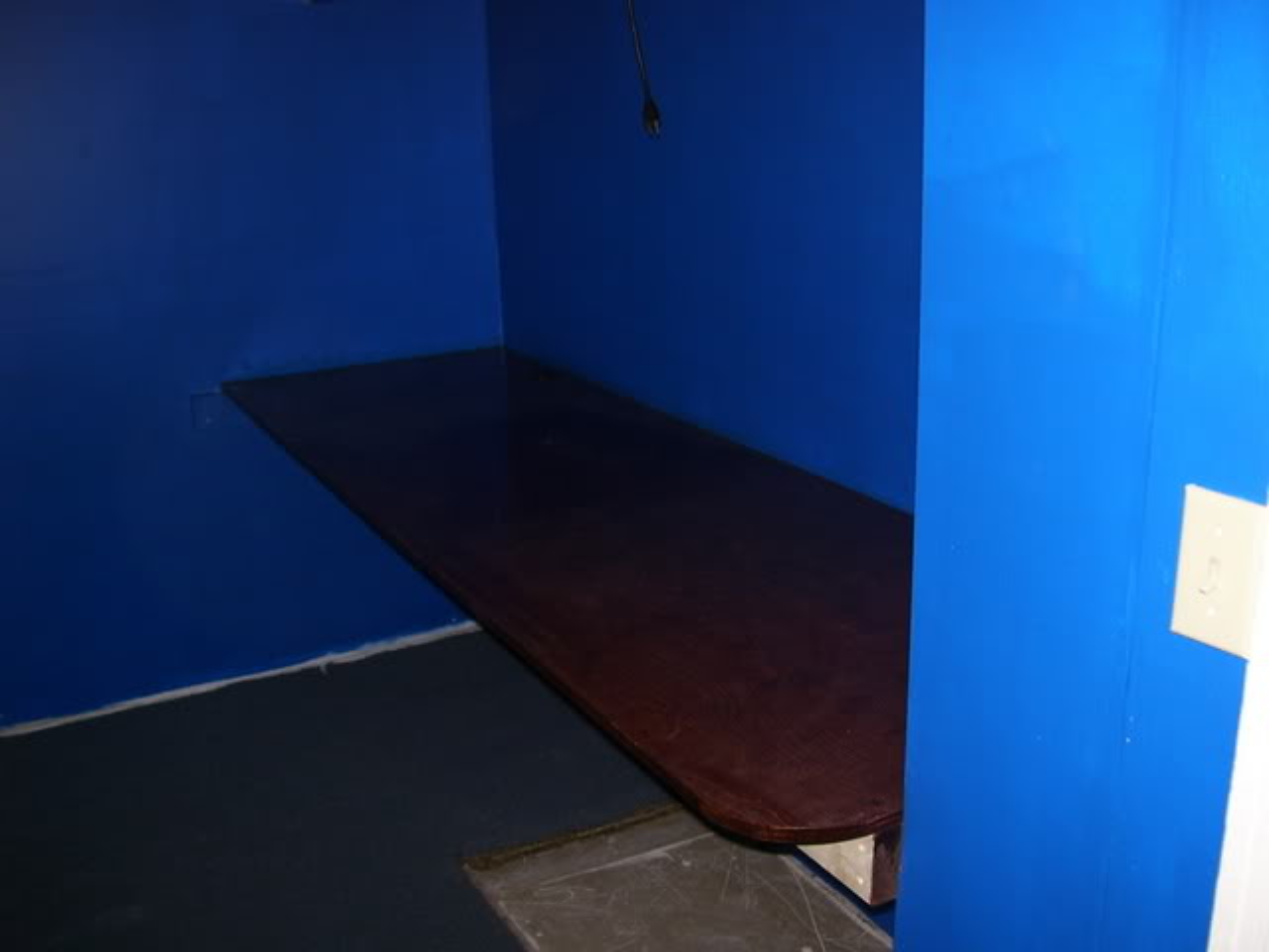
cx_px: 634
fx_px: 1320
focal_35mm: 36
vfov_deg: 39.7
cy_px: 476
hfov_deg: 51.4
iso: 80
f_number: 2.7
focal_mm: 6
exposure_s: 1/60
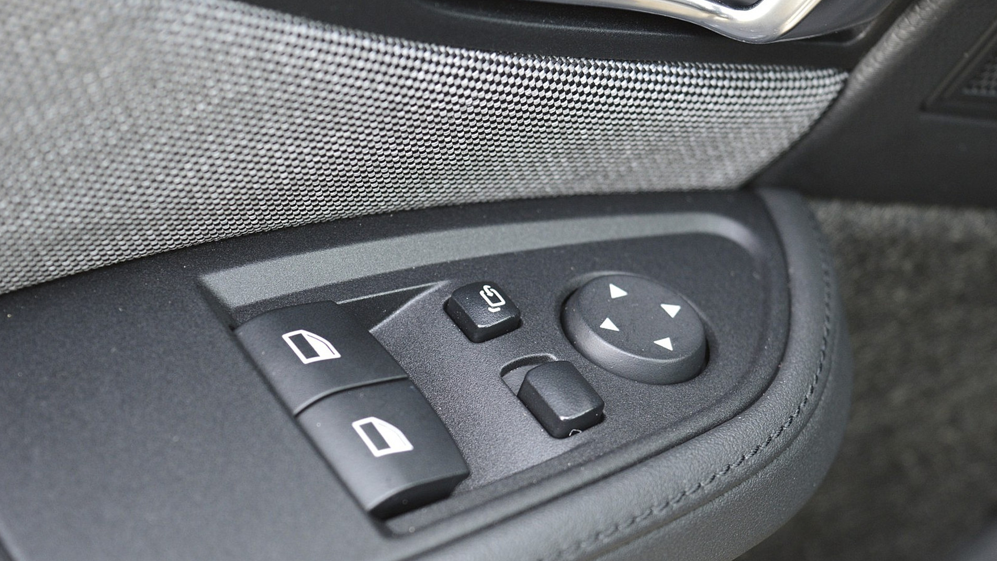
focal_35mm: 76
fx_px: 2009
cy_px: 310
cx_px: 501
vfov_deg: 15.9
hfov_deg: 27.9
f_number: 5.3
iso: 800
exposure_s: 1/30
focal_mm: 48
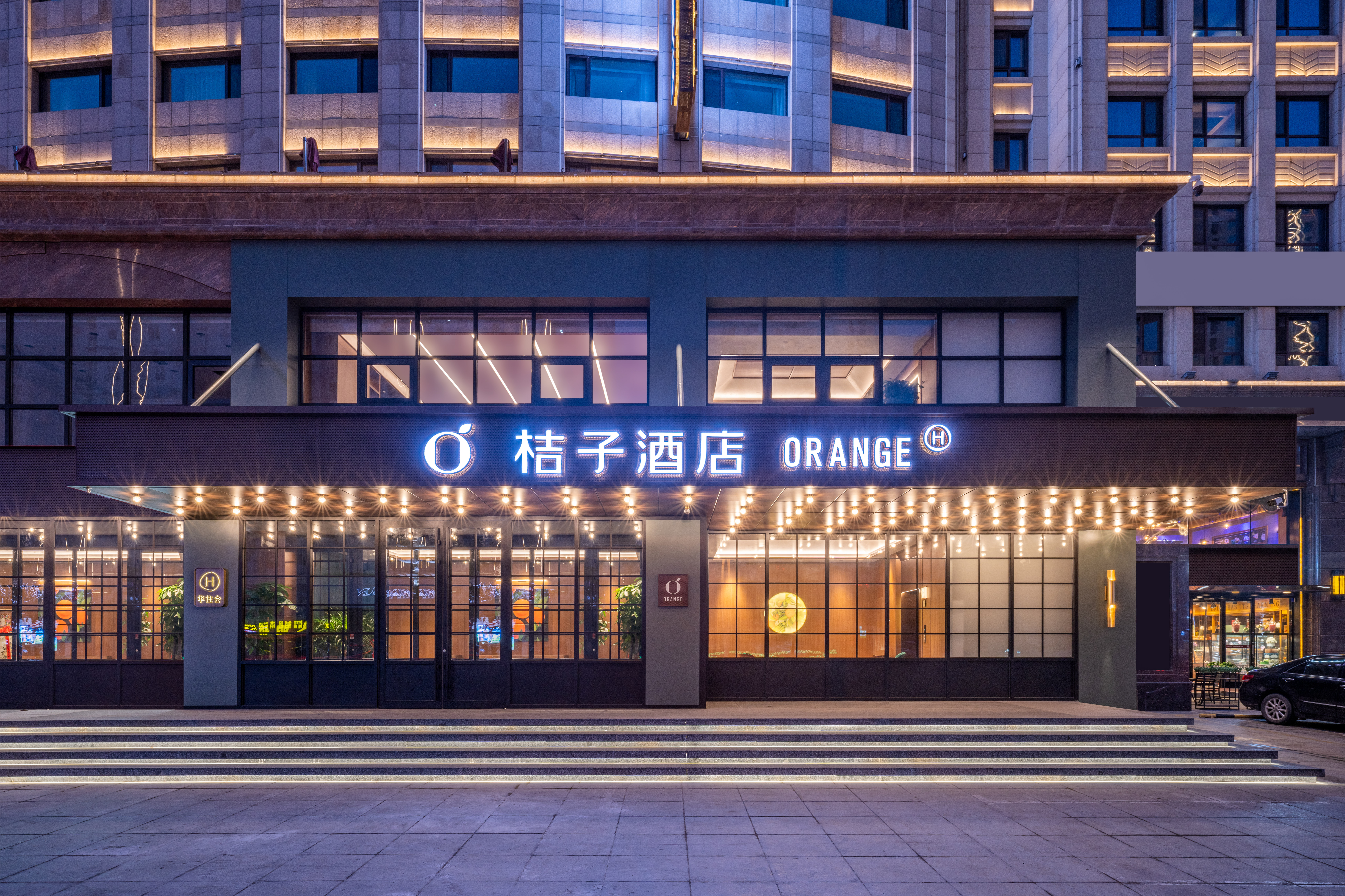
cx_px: 672
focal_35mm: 18
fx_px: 672
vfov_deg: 67.4
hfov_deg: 90.0
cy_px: 448
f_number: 13
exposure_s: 1/2.5
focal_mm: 18
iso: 50
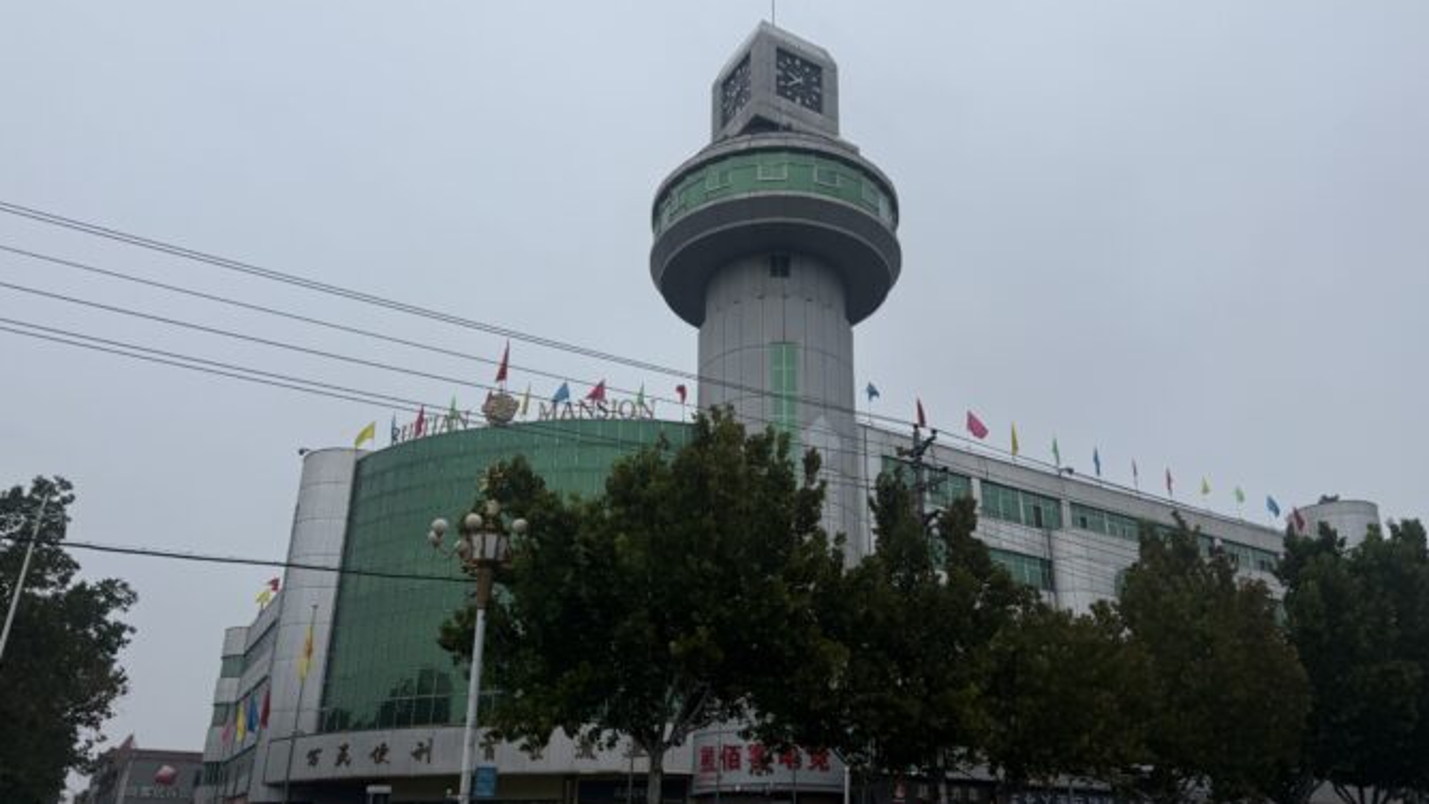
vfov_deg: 42.8
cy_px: 462
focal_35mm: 27
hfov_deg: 69.8
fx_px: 1023
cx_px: 736
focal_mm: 6.76
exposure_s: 1/3021
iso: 80
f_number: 1.78
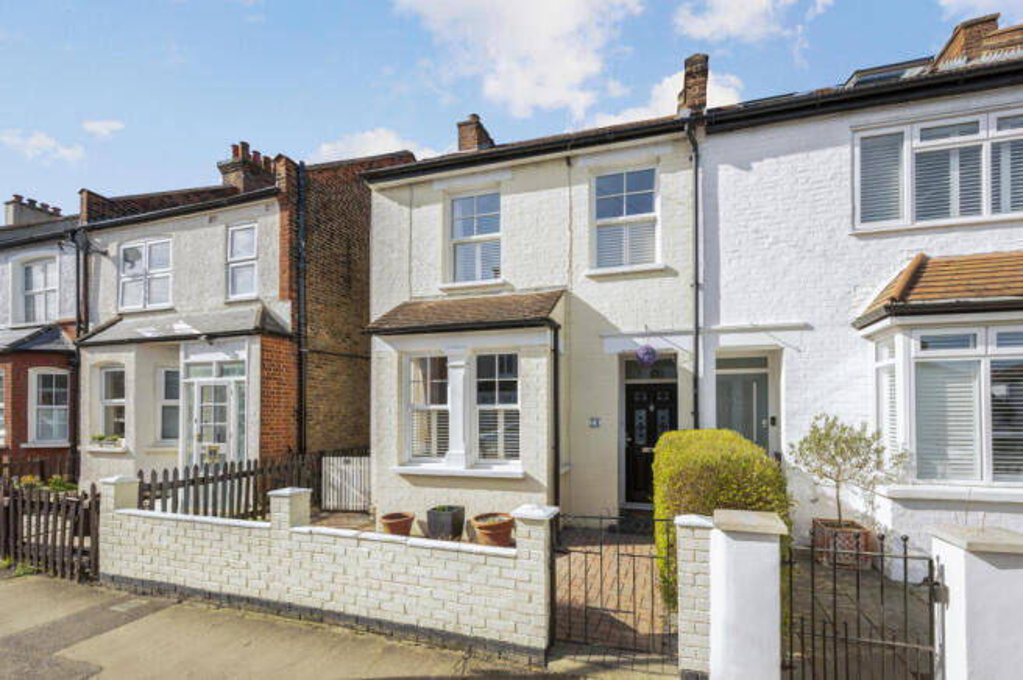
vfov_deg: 81.1
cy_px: 340
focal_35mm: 14
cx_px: 512
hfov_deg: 104.3
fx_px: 397
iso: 200
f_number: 8
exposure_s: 1/250
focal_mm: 14
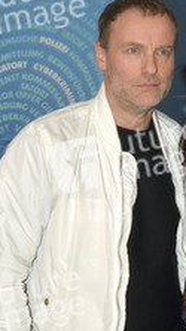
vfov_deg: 21.7
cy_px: 233
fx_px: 859
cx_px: 171
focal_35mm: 98
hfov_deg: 12.3
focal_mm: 52
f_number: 5.6
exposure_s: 1/200
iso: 640
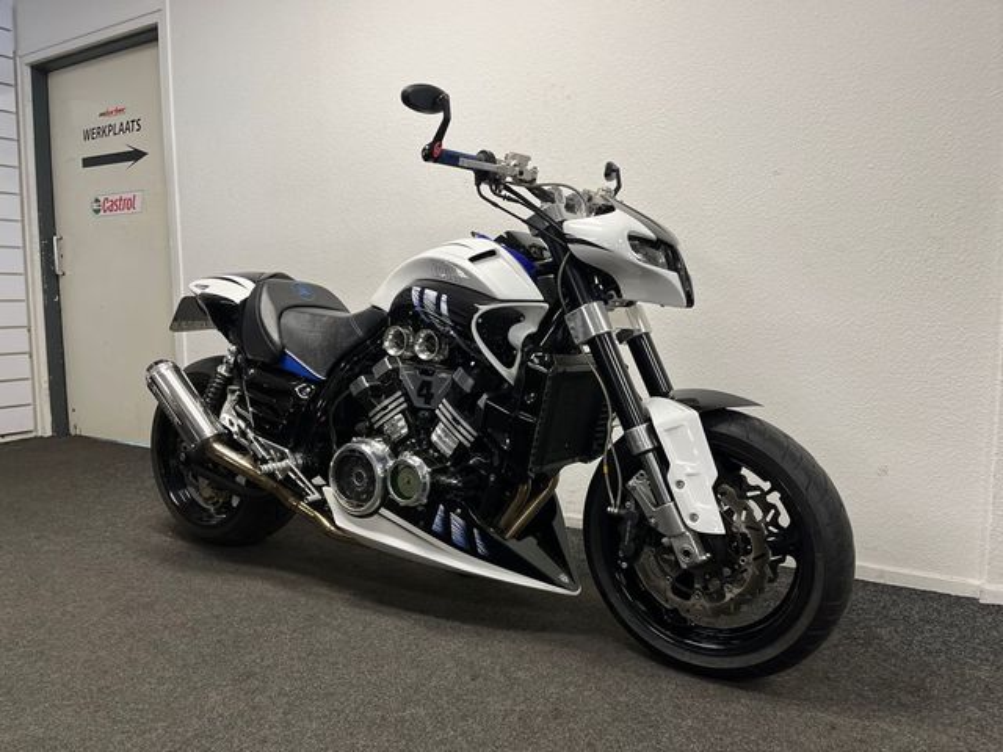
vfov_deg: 53.1
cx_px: 502
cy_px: 376
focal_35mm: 26
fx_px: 753
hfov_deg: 67.3
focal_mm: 5.1
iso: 125
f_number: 1.6
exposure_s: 1/100
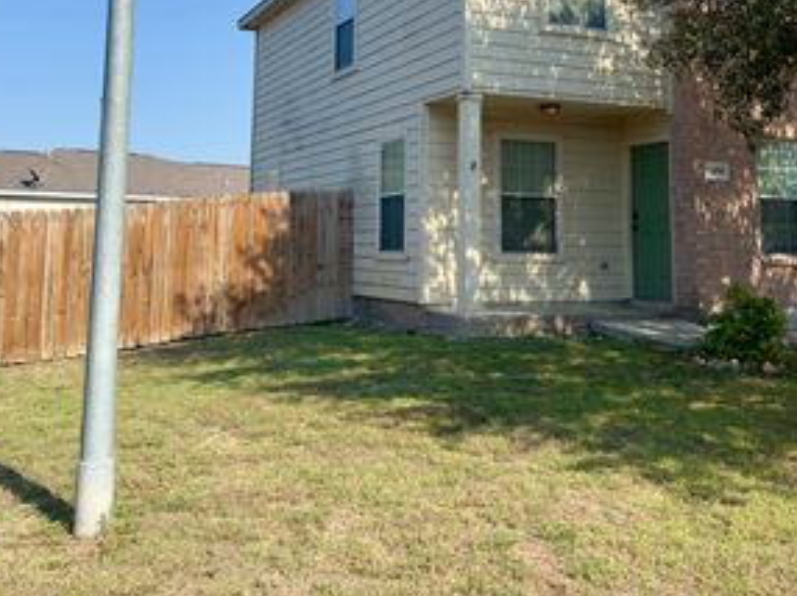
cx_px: 435
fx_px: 966
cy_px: 107
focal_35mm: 42
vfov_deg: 33.2
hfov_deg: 44.8
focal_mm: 6.76
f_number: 1.78
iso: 100
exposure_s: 1/4854
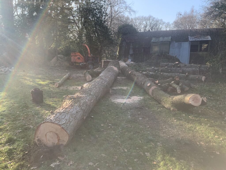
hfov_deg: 67.3
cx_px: 113
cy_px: 85
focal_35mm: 26
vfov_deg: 53.1
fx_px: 170
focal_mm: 4.25
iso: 25
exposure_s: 1/263
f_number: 1.8
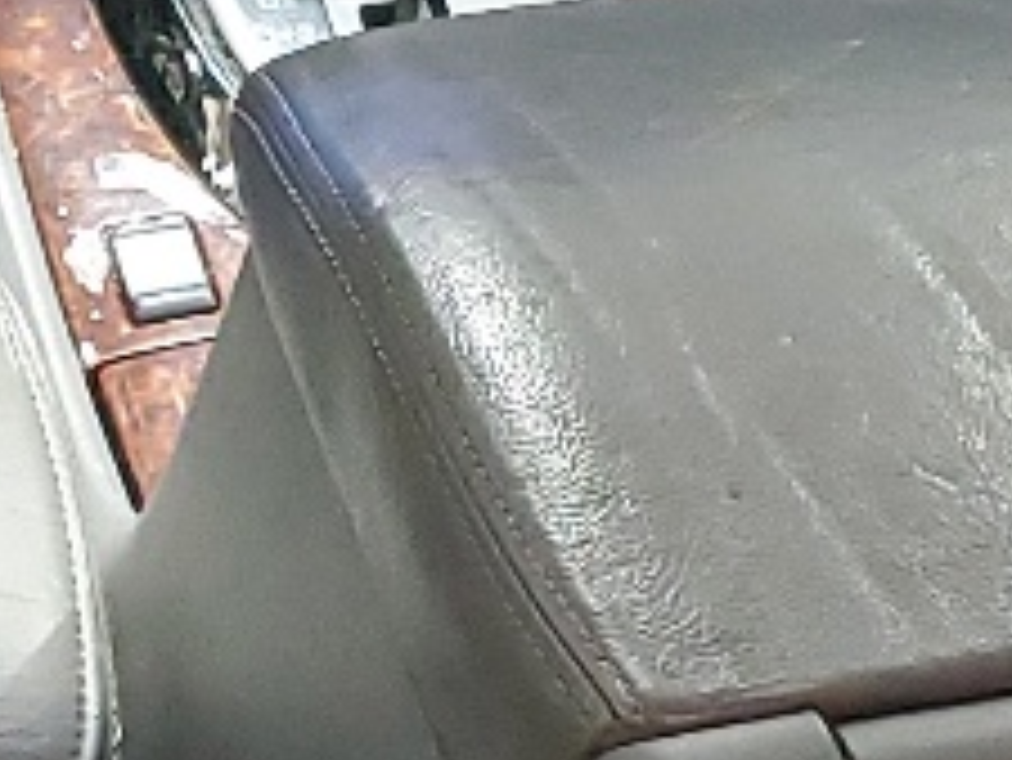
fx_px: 5411
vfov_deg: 8.0
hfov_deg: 10.6
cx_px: 162
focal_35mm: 185
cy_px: 238
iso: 398
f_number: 1.5
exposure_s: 1/60.2
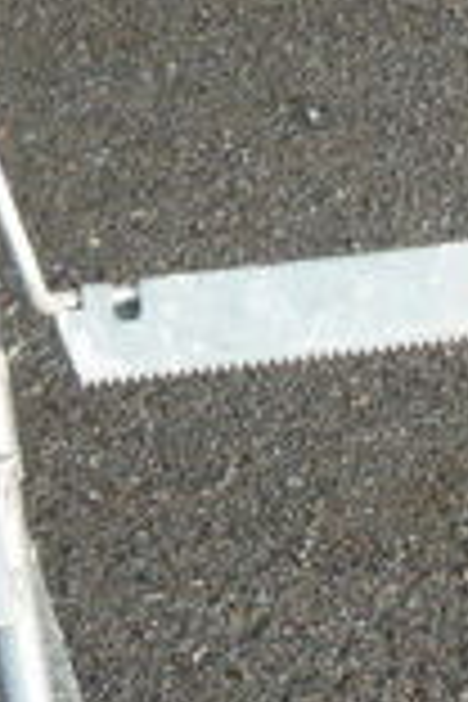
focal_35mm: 128
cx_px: 518
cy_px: 464
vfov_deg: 16.0
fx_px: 2496
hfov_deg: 10.6
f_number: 3.3
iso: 100
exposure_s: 1/60
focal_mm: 5.2
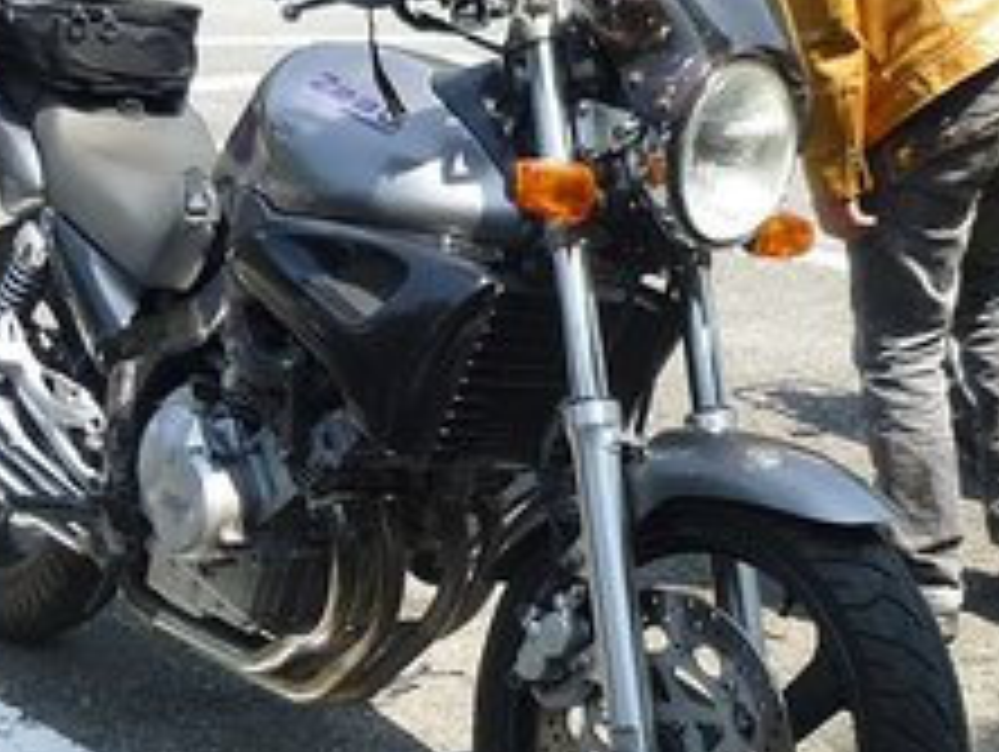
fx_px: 1300
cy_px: 450
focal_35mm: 45
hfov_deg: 42.0
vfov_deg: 32.1
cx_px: 472
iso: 100
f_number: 3.1
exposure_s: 1/500
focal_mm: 4.5
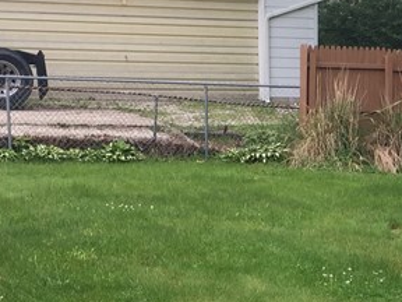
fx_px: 1196
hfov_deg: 18.5
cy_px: 319
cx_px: 415
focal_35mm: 103
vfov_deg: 14.1
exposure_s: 1/127
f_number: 2.2
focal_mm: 4.15
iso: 32
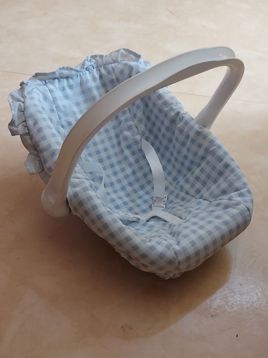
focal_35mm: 24
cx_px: 134
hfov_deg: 56.8
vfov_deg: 71.6
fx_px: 248
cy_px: 179
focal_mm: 4.6
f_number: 1.8
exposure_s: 1/33
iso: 400
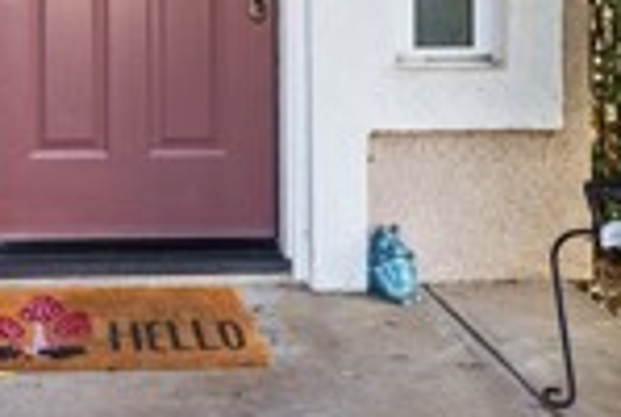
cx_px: 42
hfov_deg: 31.5
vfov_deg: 20.8
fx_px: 1037
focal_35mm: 60
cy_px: -115
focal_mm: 14
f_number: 8
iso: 125
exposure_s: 1/8
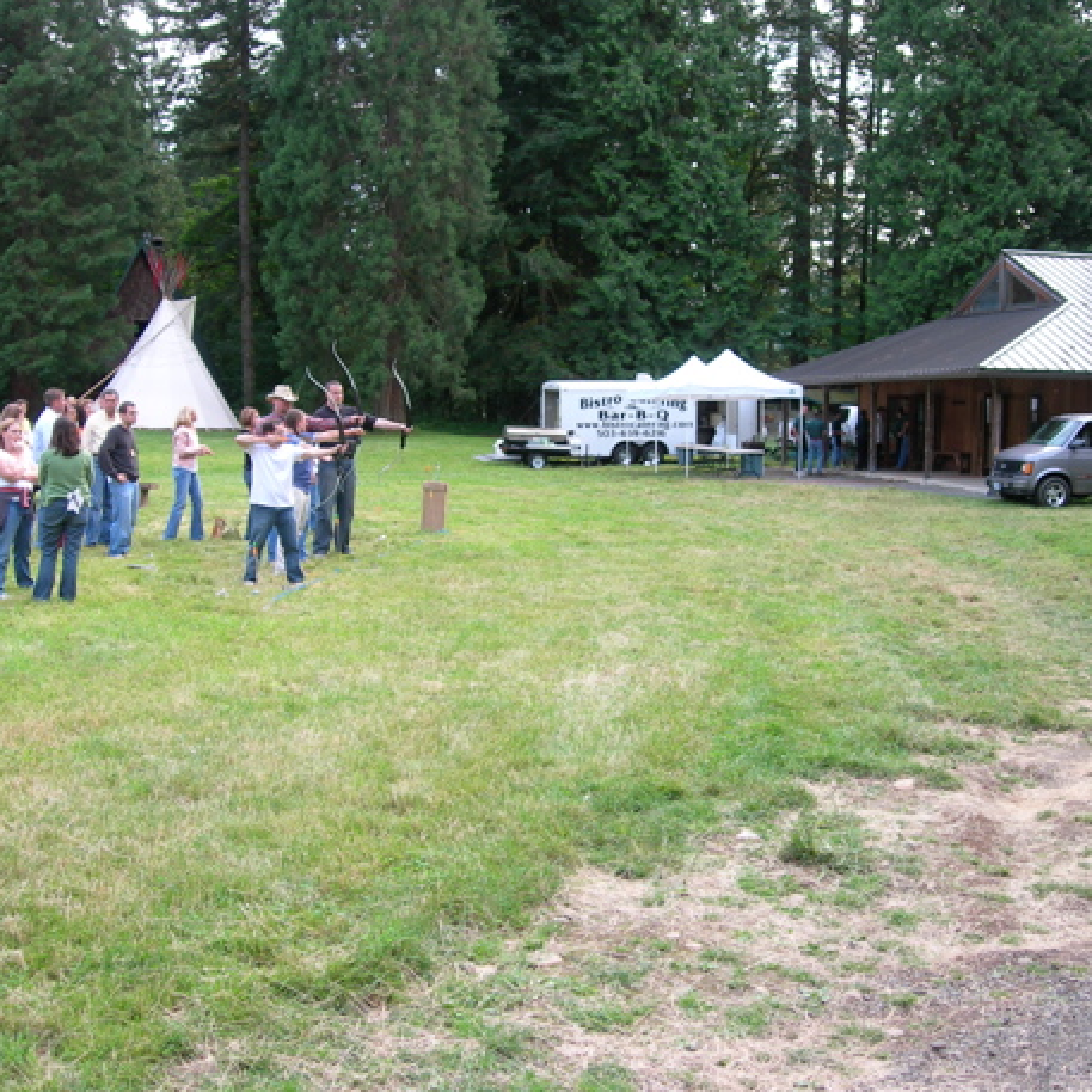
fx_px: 1677
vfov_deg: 36.1
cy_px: 521
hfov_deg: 36.1
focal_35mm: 47
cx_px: 564
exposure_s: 1/74.7
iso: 50
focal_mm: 7.8
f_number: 2.8
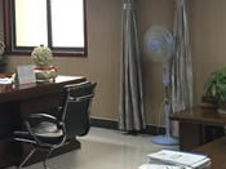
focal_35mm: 83
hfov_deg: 23.0
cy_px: 46
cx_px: 21
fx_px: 542
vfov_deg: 17.7
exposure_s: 1/17
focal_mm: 4.15
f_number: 2.2
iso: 125
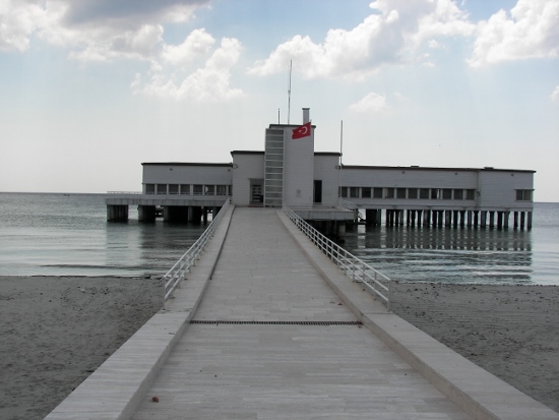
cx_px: 280
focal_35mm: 47
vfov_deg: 30.9
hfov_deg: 40.4
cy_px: 210
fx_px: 759
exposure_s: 1/640
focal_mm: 7.8
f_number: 4
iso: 50
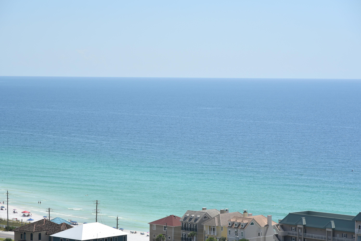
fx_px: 1203
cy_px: 120
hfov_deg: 17.1
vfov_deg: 11.4
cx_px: 180
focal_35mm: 120
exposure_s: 1/1000
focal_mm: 120
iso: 200
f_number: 8
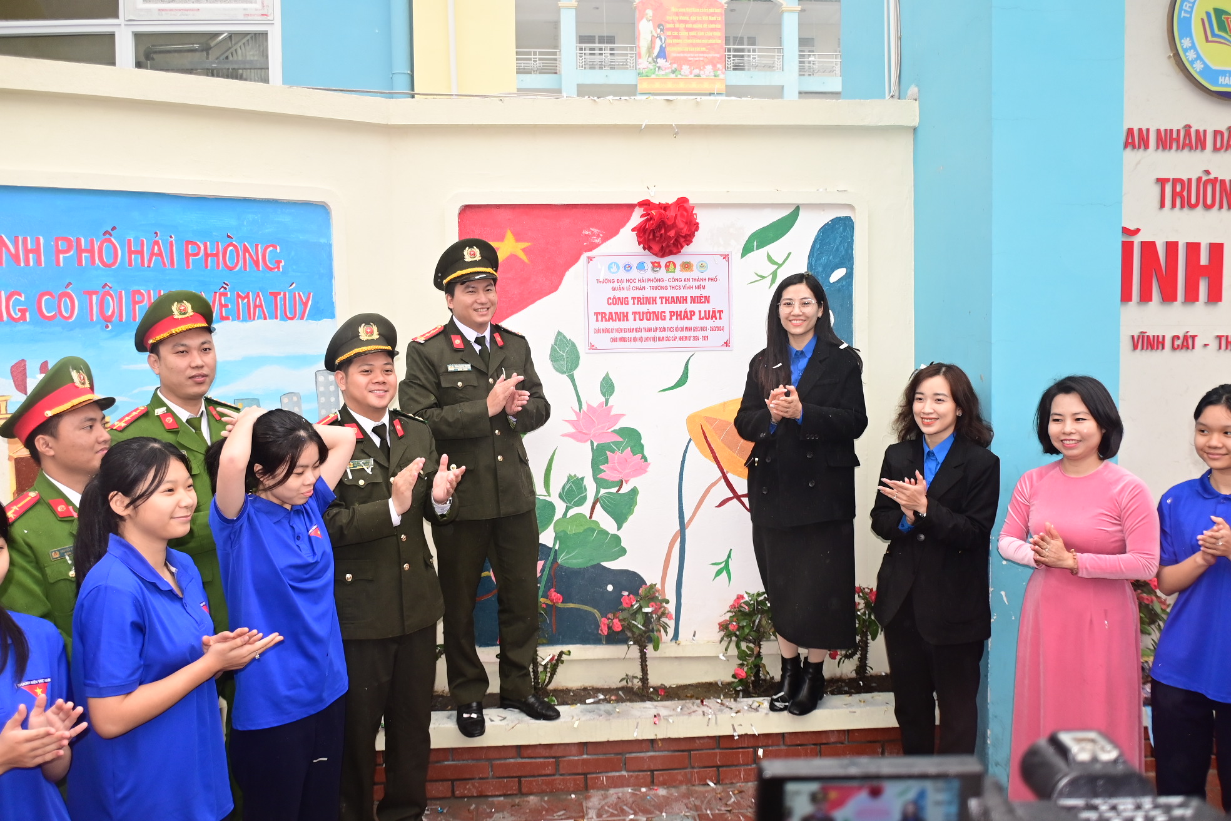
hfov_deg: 67.4
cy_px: 410
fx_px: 923
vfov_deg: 47.9
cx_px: 616
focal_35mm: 27
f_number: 3.5
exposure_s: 1/200
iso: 400
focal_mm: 18
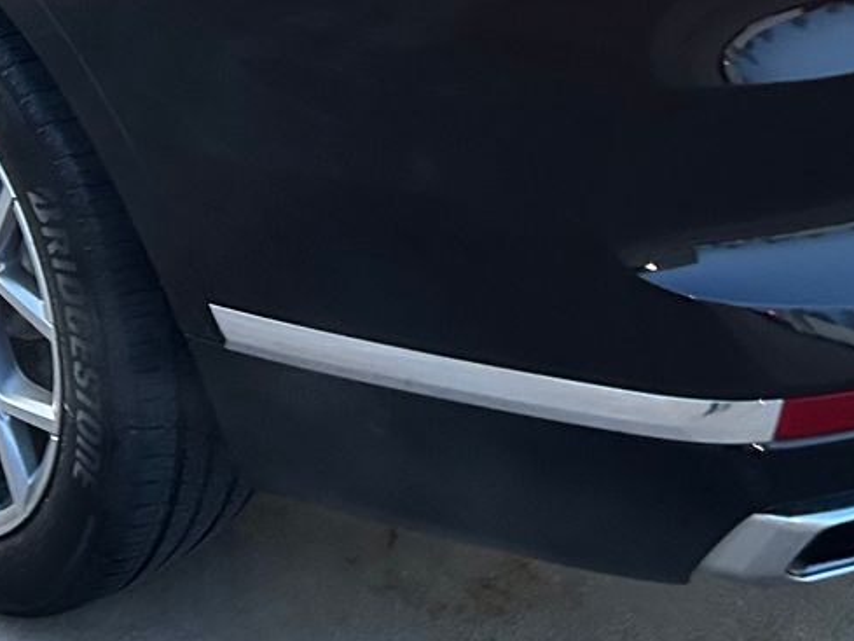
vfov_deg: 16.4
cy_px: -211
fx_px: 2098
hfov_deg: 23.0
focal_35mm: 85
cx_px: 314
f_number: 1.5
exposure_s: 1/40
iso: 400
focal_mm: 5.7
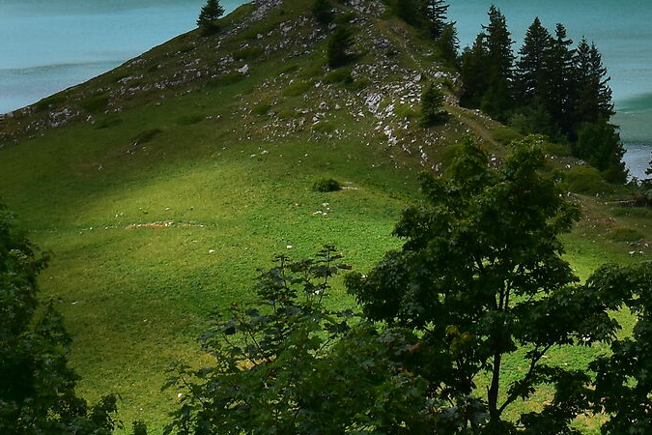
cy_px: -227
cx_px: 453
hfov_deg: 16.0
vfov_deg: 10.3
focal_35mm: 128
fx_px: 2318
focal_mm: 24
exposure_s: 1/500
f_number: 11
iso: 200
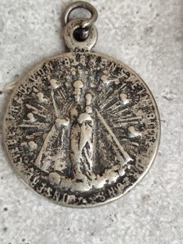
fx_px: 761
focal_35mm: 108
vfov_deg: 18.2
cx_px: 82
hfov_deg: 13.7
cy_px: 118
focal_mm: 6.19
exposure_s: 1/100
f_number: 1.65
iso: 80
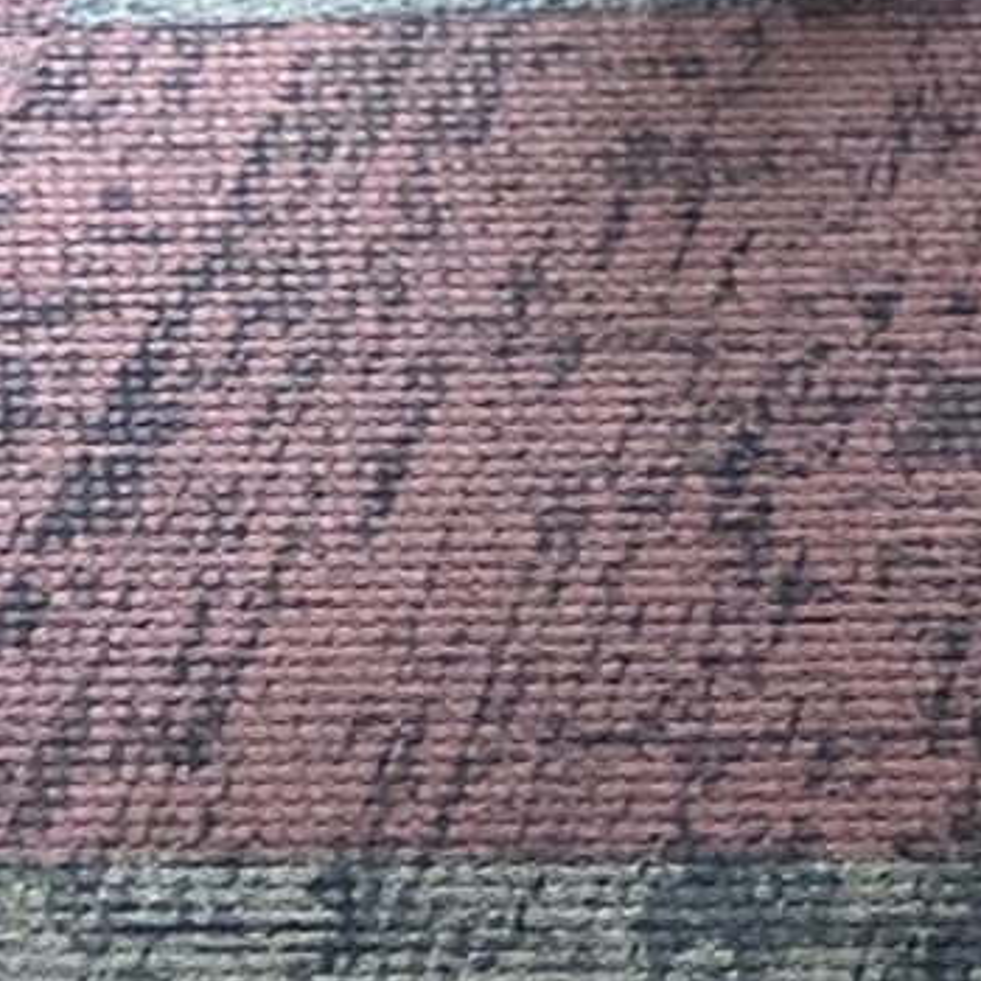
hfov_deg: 9.3
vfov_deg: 8.0
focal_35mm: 168
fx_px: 5386
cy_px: -2467
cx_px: 2329
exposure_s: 1/60
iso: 125
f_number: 1.8
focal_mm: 4.25
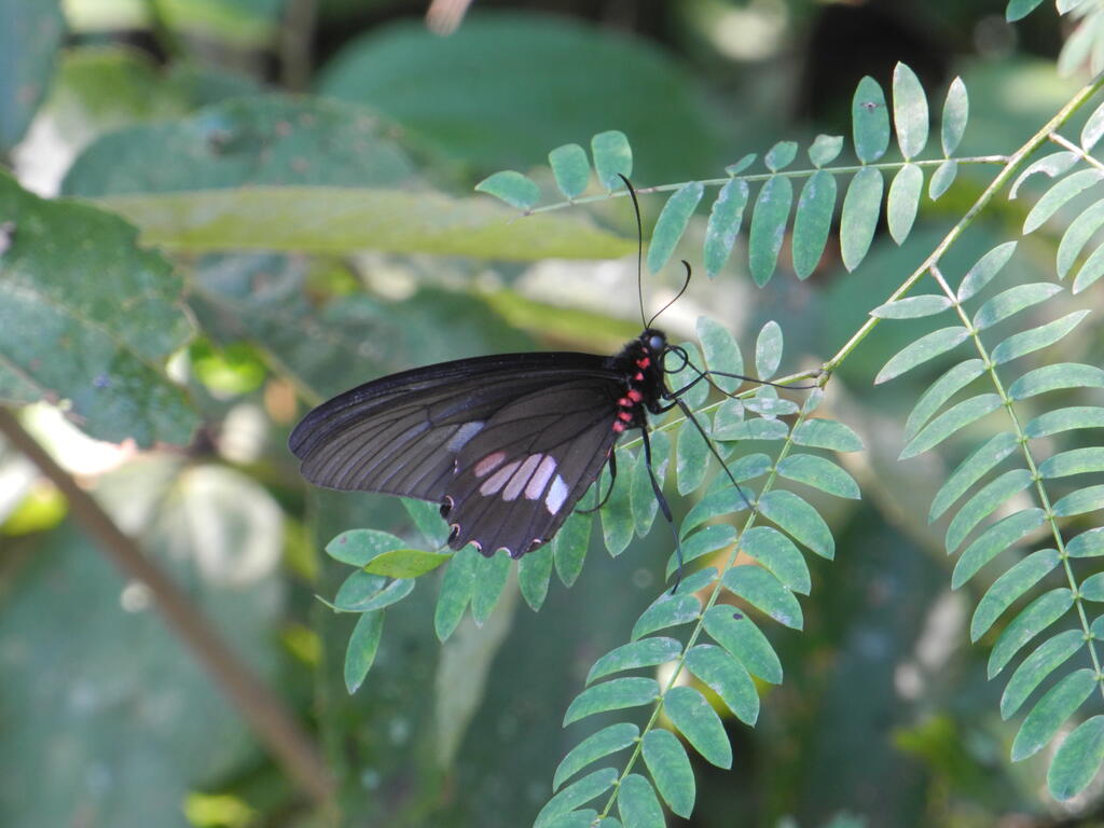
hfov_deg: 9.9
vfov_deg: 7.4
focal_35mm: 200
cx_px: 552
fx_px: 6379
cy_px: 414
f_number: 5.6
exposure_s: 1/30
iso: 200
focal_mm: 42.6
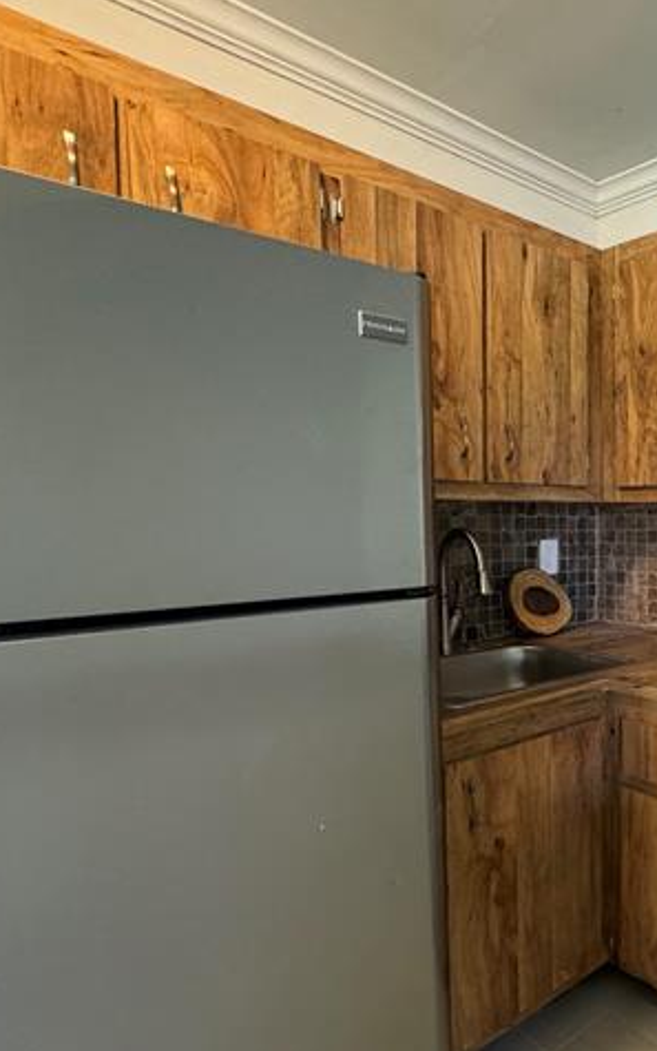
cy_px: 575
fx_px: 716
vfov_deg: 72.4
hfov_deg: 44.2
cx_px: 608
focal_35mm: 25
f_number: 2.2
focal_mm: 2.22
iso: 640
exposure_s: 1/60
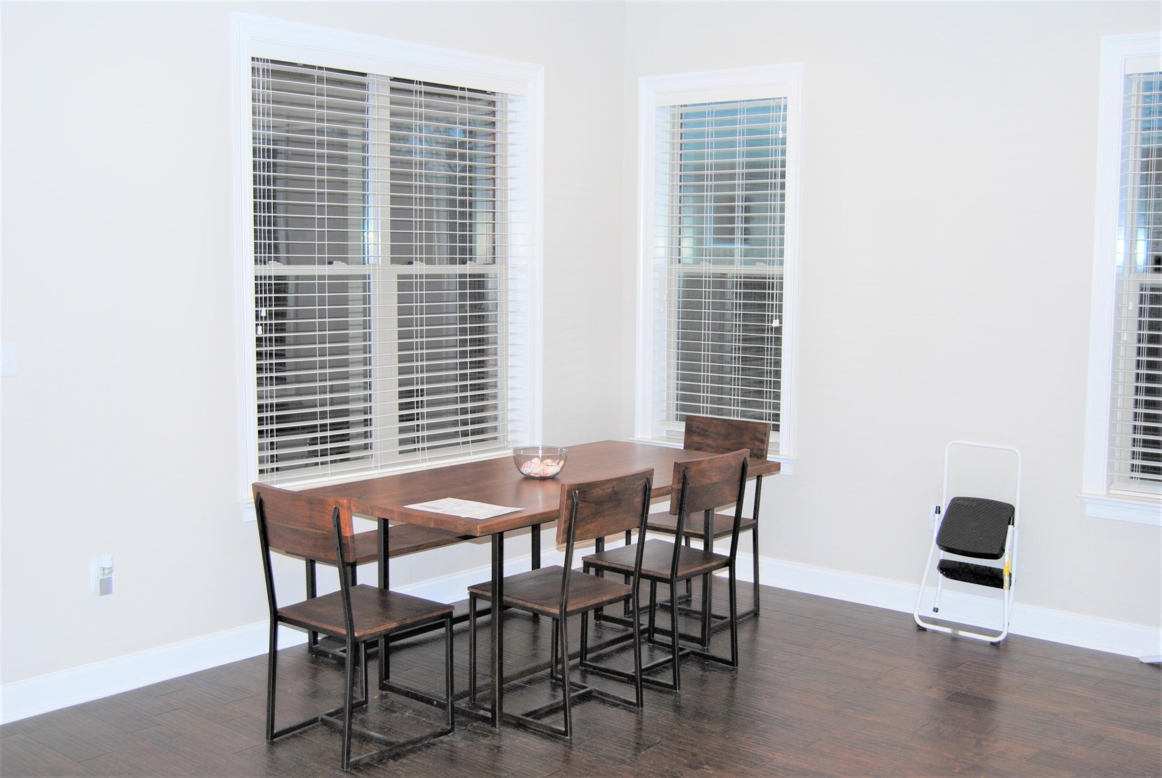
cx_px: 581
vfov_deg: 34.3
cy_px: 389
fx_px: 1260
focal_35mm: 39
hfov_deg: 49.5
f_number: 4.2
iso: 200
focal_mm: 26
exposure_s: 1/60
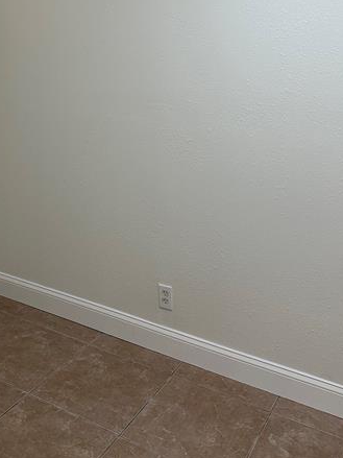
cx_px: 122
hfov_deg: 34.1
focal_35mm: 42
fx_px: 555
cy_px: 129
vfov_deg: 43.7
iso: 160
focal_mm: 6.86
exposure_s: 1/120
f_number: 1.78
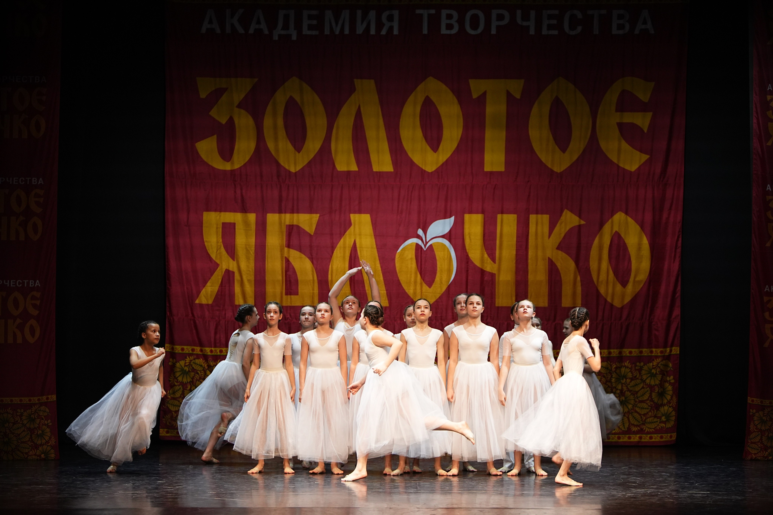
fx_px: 2147
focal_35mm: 100
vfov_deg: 13.7
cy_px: 258
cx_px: 386
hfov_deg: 20.4
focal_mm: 100
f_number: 2.8
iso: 2000
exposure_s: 1/400
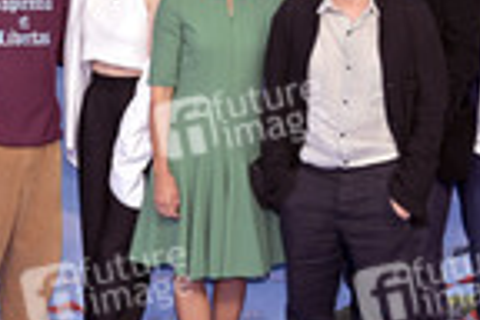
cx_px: 152
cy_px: 37
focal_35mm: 99
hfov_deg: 20.6
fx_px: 1314
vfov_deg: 13.8
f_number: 4
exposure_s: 1/200
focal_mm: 31.5
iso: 160
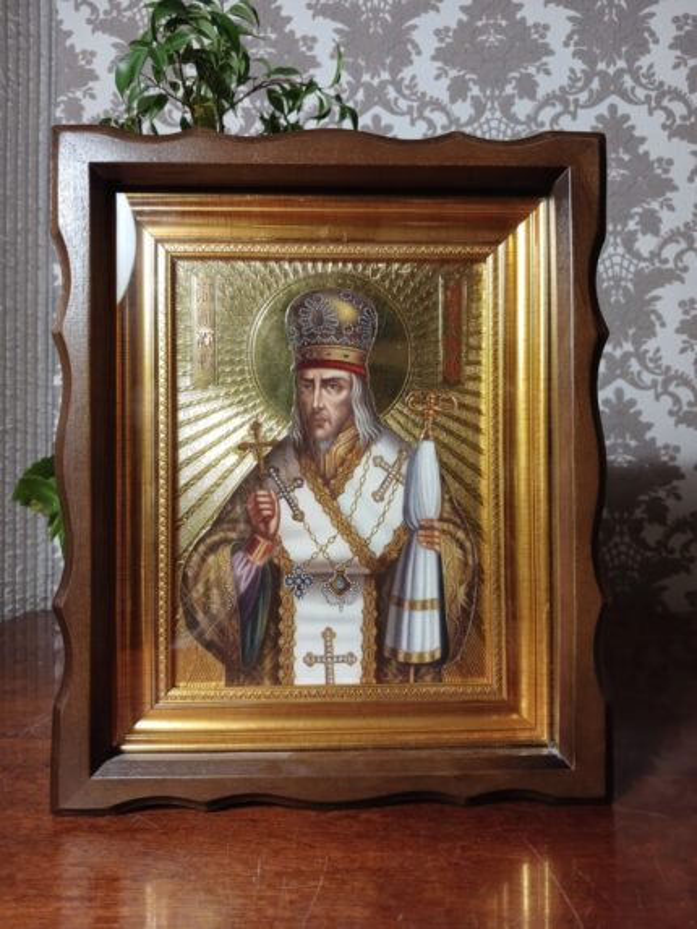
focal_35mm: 27
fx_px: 725
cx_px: 348
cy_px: 464
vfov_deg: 65.3
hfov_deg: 51.4
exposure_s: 1/33
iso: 320
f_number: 1.8
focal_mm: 4
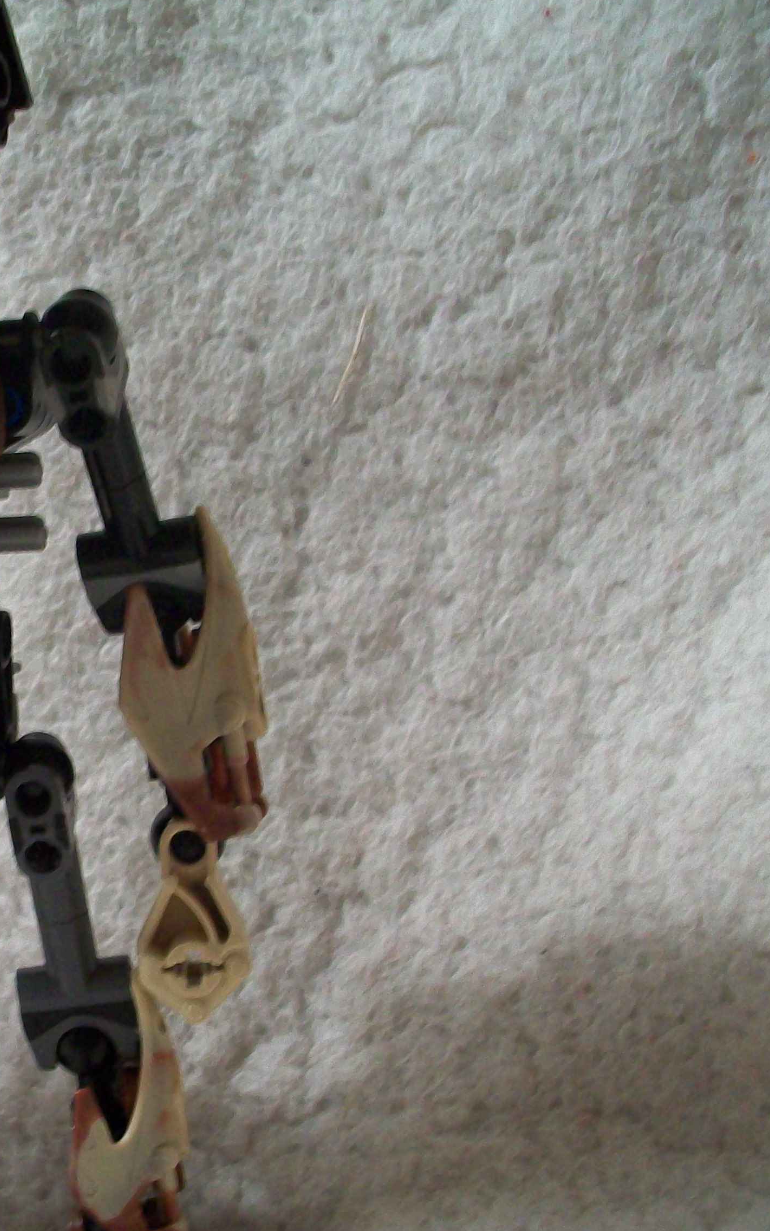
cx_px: -63
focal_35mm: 55
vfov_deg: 36.8
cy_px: 700
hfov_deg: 22.3
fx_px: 1847
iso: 160
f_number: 2.8
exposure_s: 1/13
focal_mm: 5.7
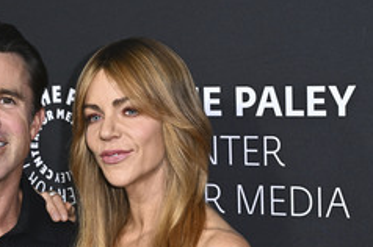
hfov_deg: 18.8
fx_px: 1117
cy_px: 230
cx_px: 70
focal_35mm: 108
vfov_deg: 12.5
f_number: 5.6
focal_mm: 57
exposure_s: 1/200
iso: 1250
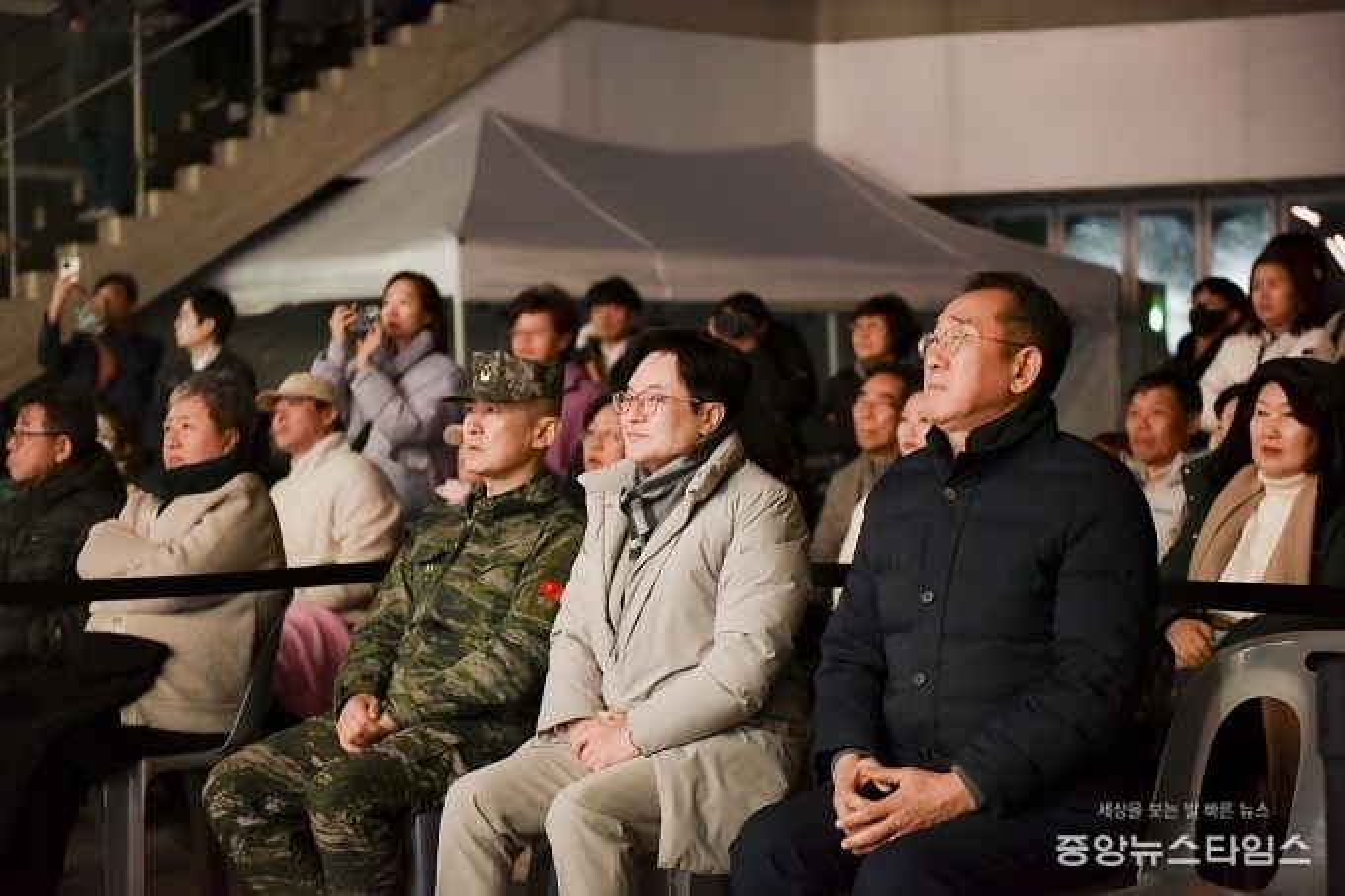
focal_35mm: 70
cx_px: 672
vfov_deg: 19.4
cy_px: 448
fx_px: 2614
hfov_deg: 28.8
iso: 2000
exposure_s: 1/100
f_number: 3.2
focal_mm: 70
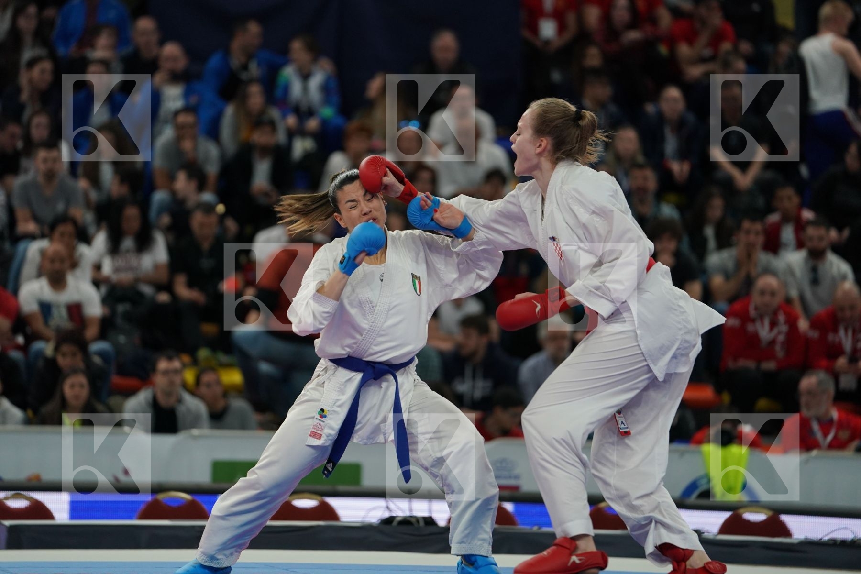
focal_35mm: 200
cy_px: 287
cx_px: 430
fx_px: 4783
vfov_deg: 6.9
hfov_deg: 10.3
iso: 1600
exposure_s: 1/1000
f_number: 2.8
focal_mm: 200
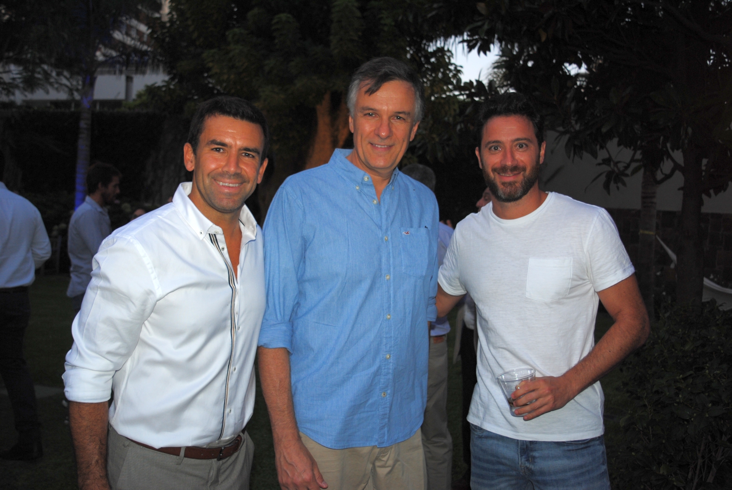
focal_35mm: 33
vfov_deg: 40.1
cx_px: 366
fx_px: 672
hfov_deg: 57.2
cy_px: 245
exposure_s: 1/60
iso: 200
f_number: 3.8
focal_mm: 22
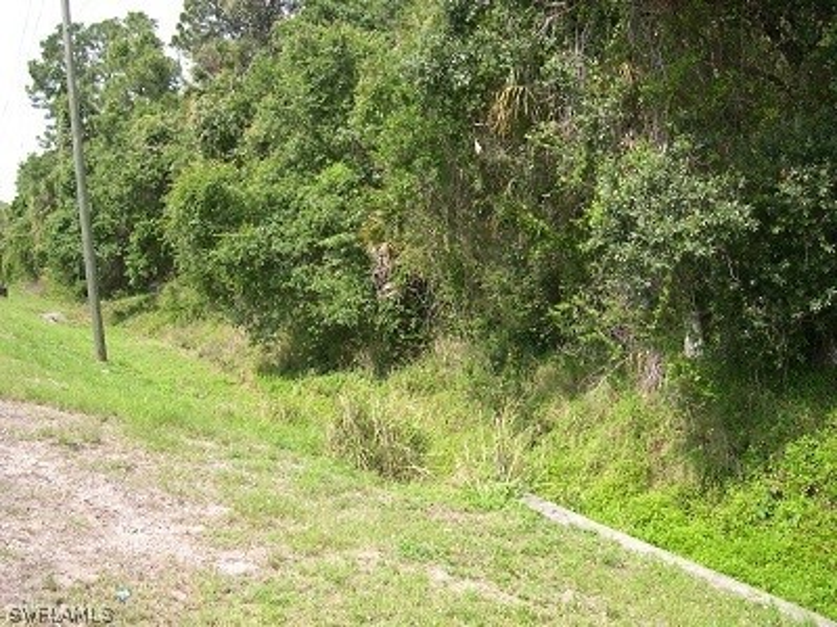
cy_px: 314
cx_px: 418
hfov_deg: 49.0
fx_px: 919
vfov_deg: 37.7
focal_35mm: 38
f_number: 2.8
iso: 100
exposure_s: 1/515
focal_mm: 8
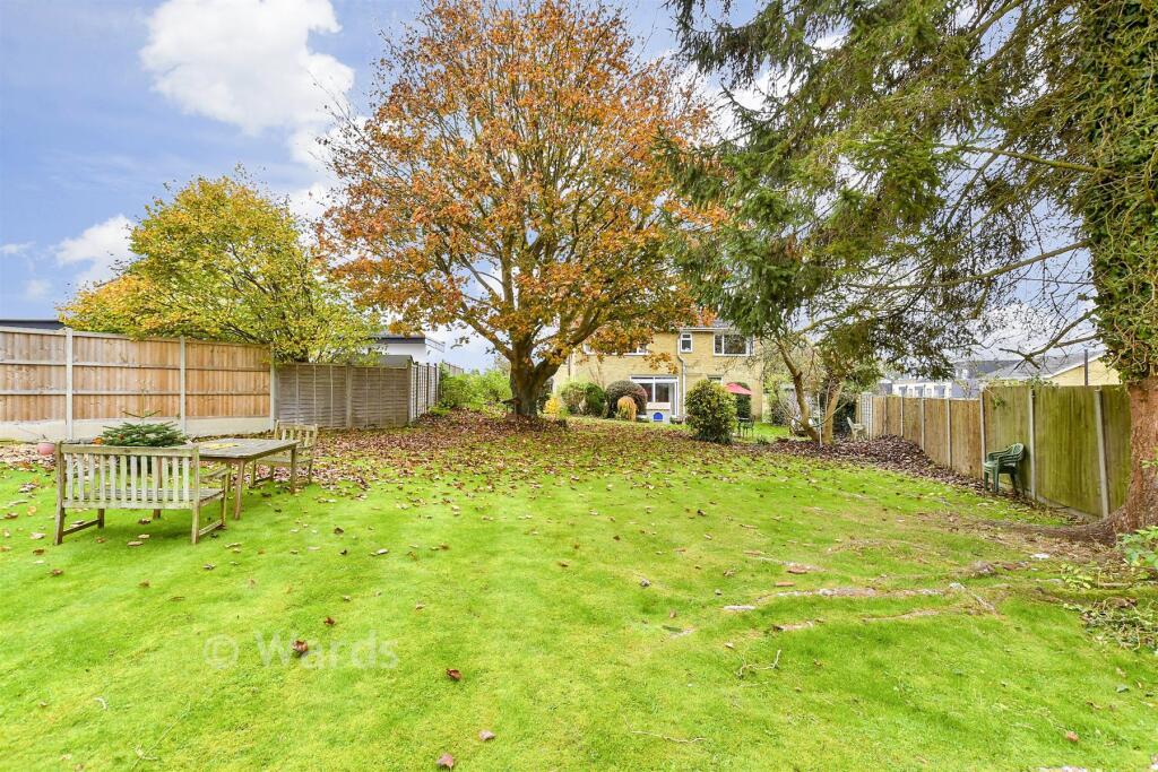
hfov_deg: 100.4
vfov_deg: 77.3
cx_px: 579
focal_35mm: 15
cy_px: 386
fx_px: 483
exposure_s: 1/80
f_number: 8
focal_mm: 10
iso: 320
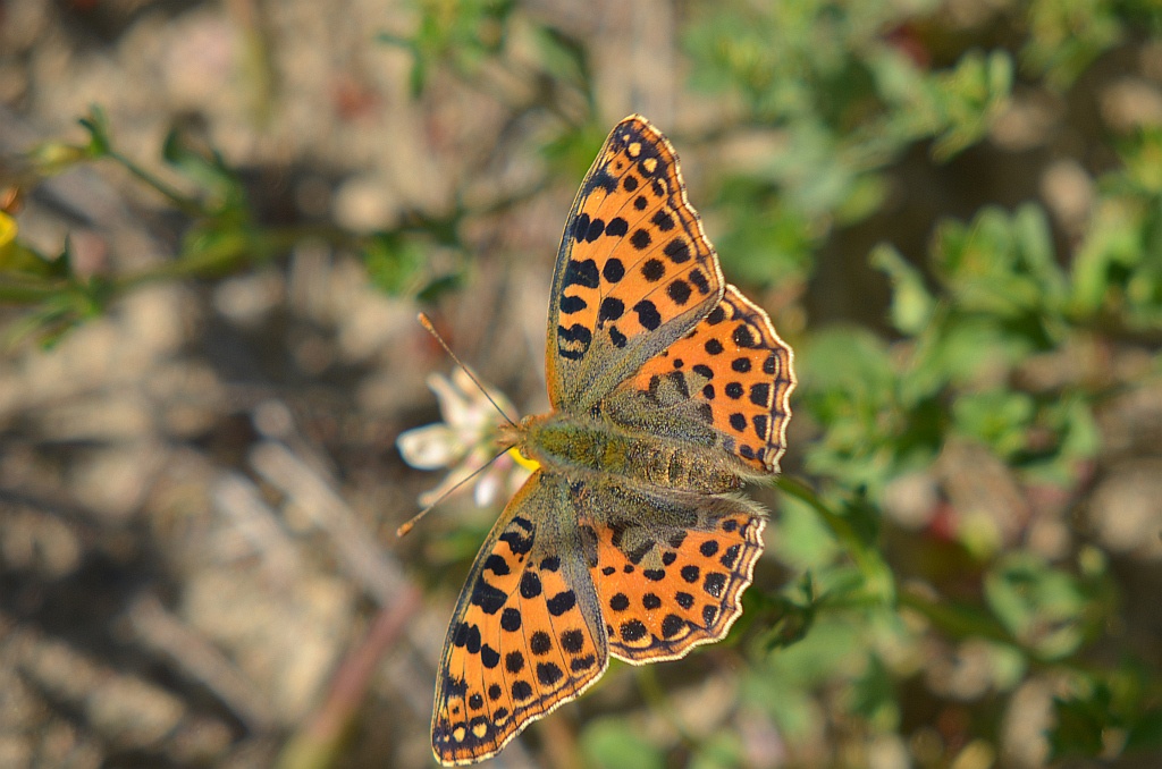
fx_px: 9662
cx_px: 581
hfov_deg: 6.9
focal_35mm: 300
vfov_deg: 4.6
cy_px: 384
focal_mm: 200
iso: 100
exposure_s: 1/200
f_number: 8
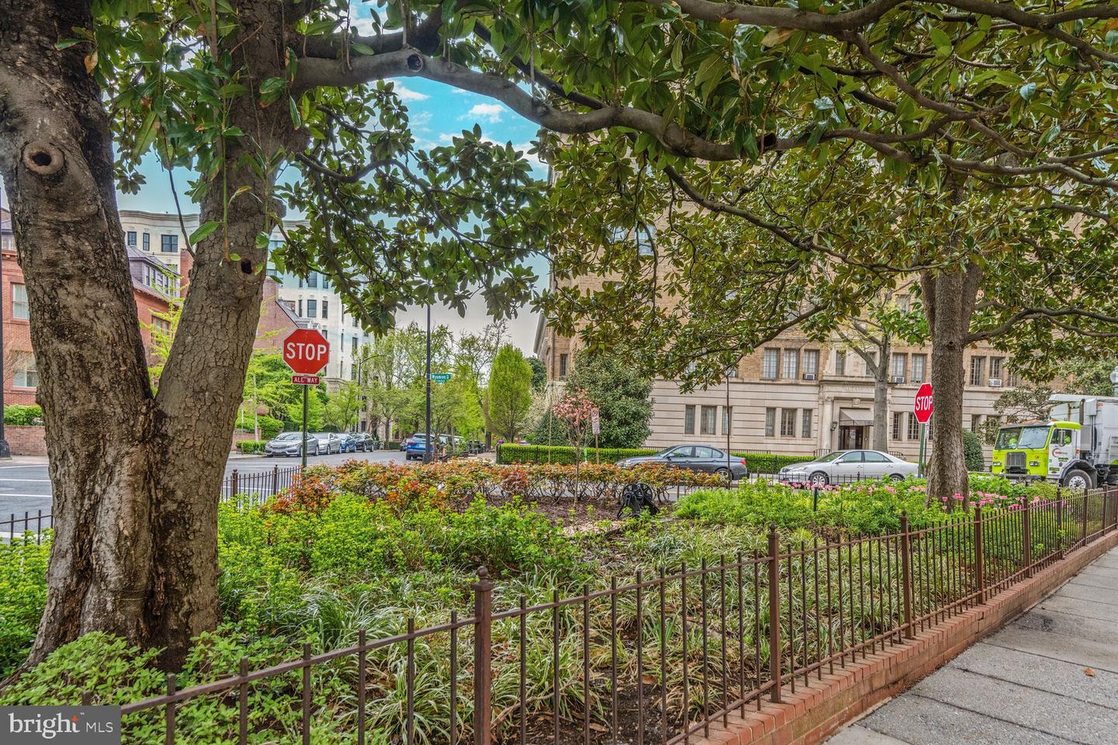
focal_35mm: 22
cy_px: 372
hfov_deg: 78.6
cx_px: 559
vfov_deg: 57.2
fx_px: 683
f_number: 8
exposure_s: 1/60
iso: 400
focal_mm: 22
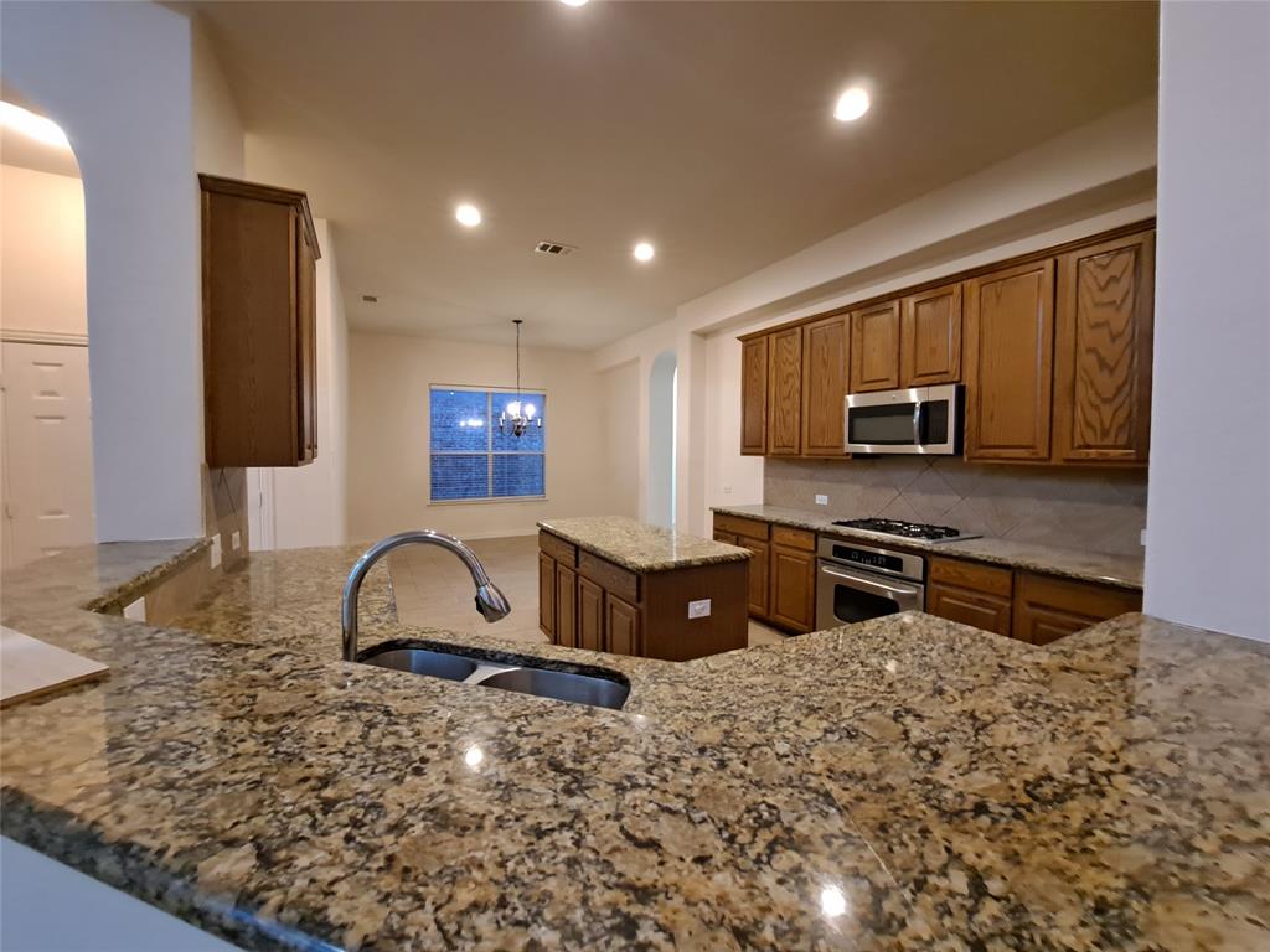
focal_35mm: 13
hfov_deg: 106.2
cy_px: 476
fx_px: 477
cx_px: 635
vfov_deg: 89.9
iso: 400
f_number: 2.2
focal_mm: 1.74
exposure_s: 1/24
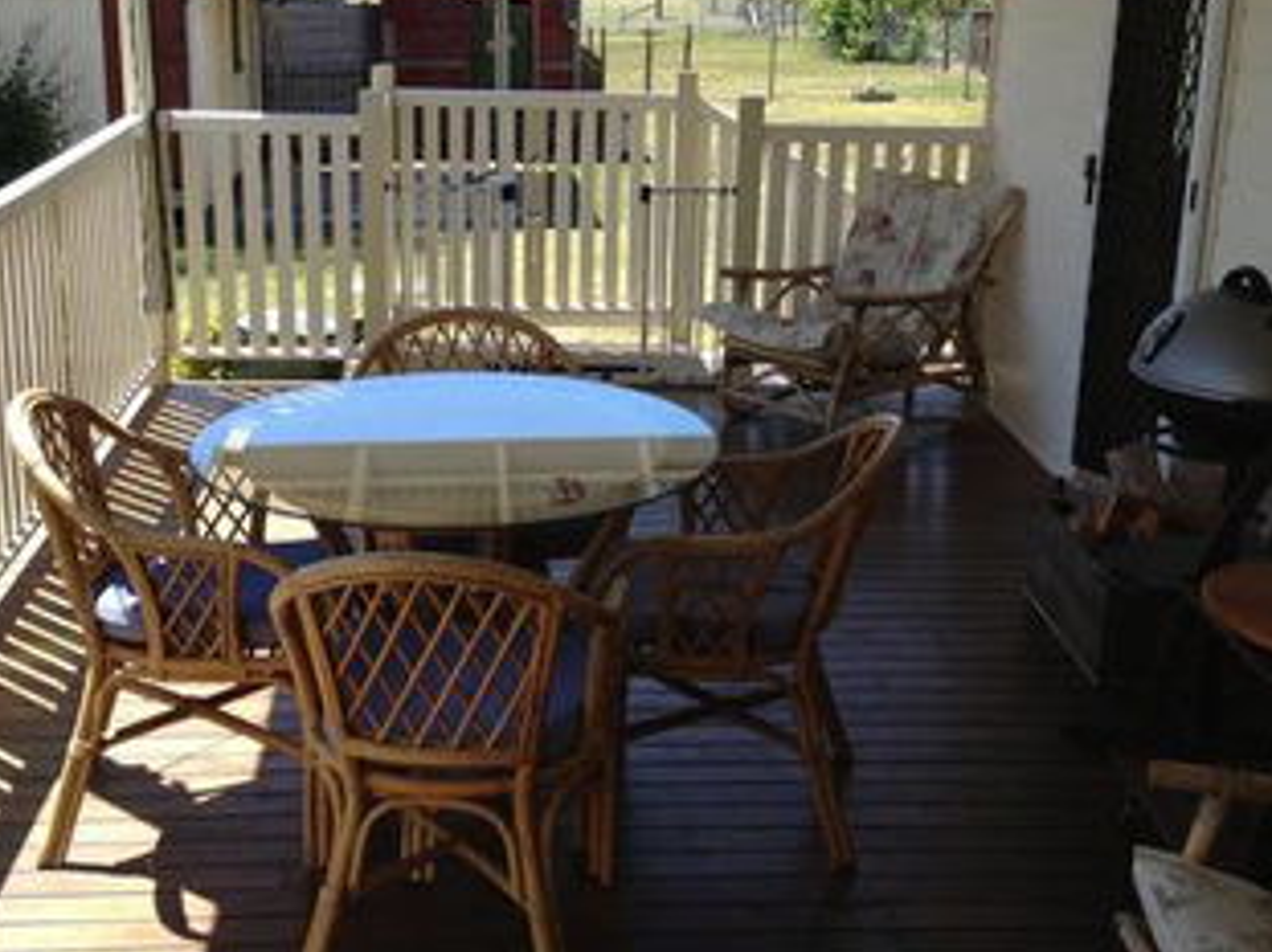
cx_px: 634
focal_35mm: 54
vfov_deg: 27.0
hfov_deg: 35.6
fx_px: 1984
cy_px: 449
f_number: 2.4
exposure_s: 1/620
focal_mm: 4.28
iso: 50
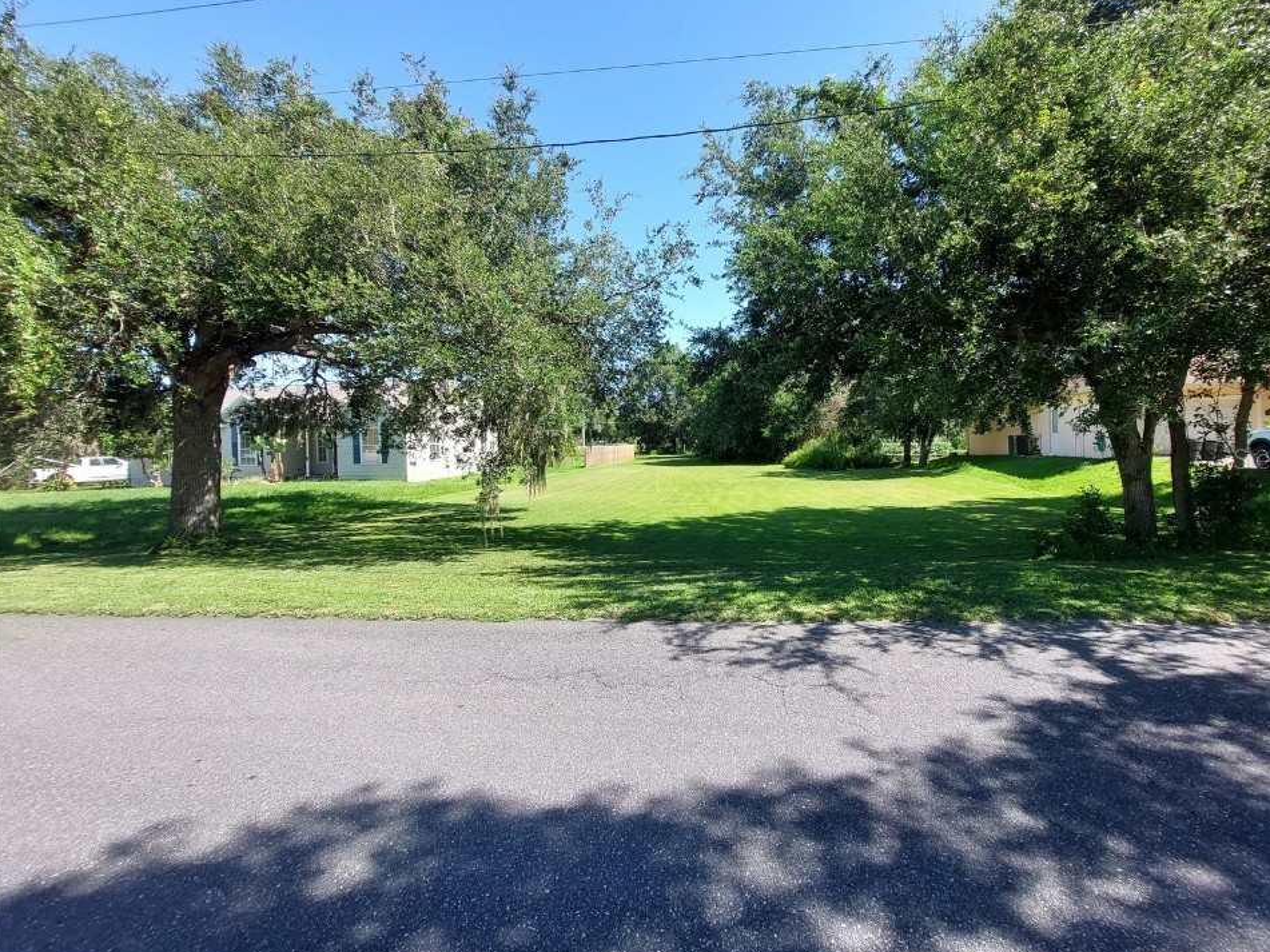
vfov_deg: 85.6
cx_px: 676
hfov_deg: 101.9
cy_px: 458
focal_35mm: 14
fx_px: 514
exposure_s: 1/599
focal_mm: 1.74
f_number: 2.2
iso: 50
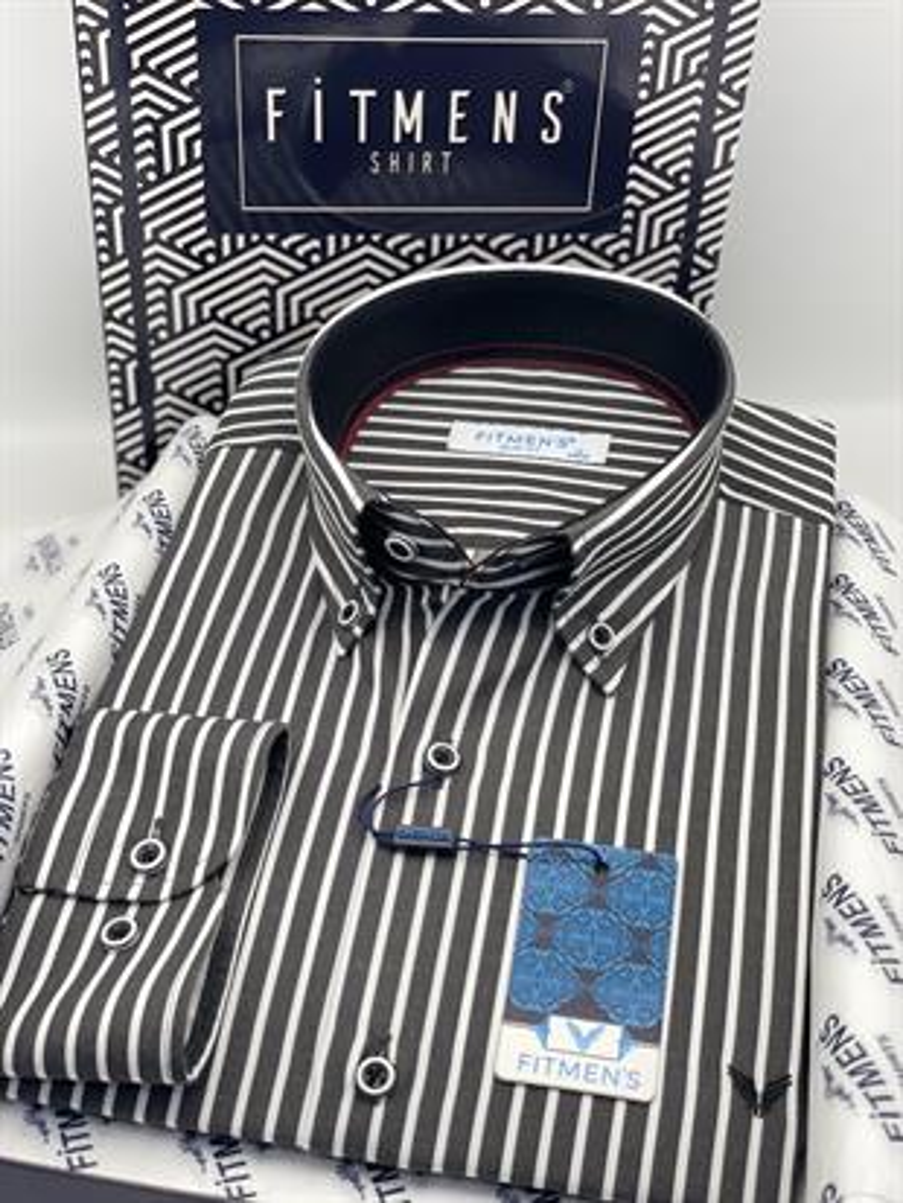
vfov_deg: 36.8
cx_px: 452
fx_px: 1808
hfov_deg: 28.0
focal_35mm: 52
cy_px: 602
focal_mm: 6
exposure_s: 1/122
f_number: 2
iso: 50
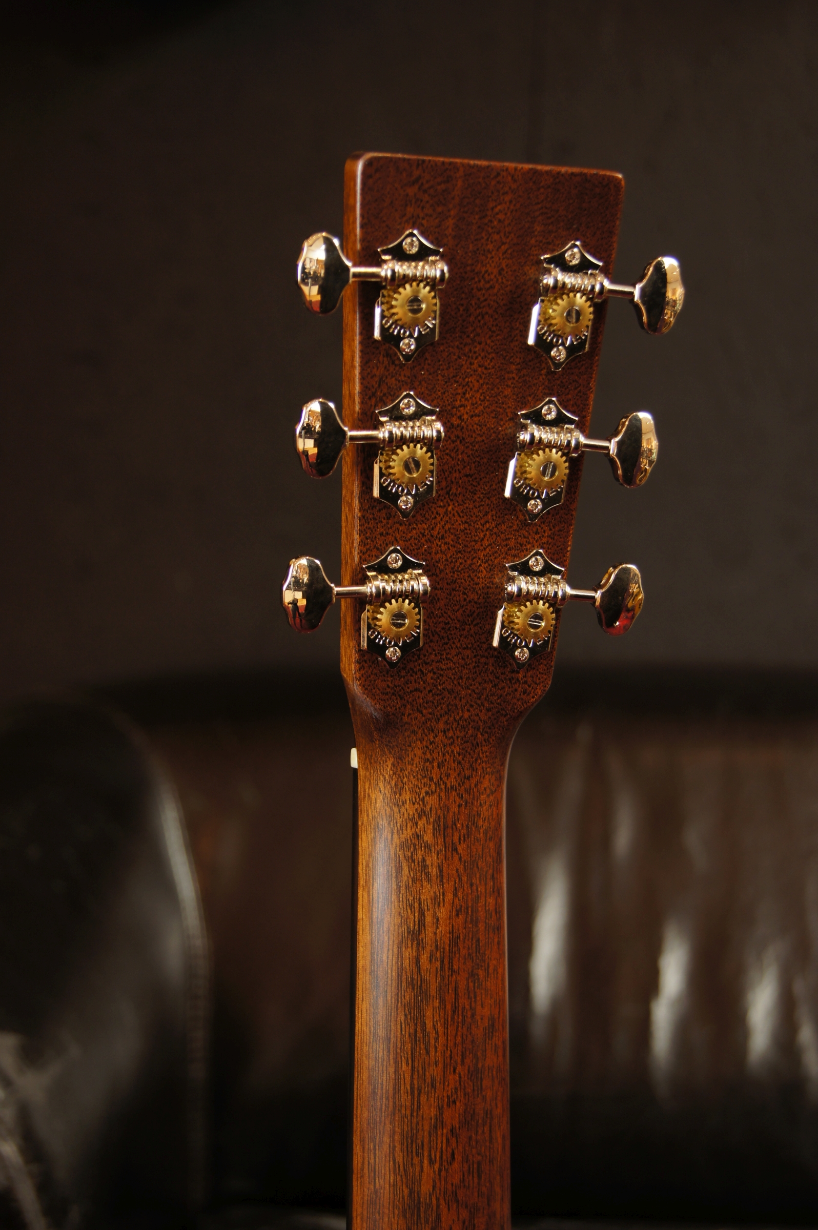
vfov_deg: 37.9
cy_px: 615
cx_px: 409
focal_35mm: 52
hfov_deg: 25.7
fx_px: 1792
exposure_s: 1/5
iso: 100
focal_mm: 35
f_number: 5
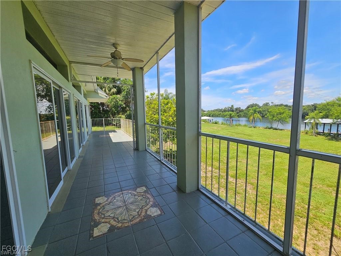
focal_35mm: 13
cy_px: 128
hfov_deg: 106.2
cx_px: 170
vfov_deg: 89.9
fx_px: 128
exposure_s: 1/1480
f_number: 2.2
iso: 50
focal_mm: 2.2
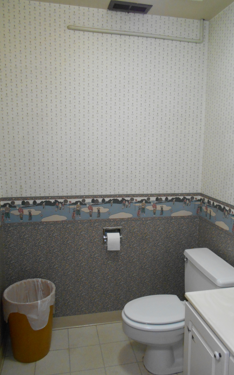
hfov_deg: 44.5
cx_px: 125
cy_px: 186
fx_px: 286
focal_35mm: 28
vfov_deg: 66.5
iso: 400
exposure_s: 1/25
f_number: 3.2
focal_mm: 4.6
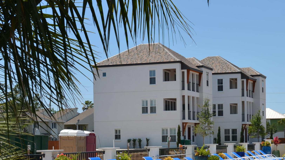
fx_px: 567
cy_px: 148
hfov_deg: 27.8
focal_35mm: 75
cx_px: 218
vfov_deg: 15.9
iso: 100
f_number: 9
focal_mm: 26
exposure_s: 1/320
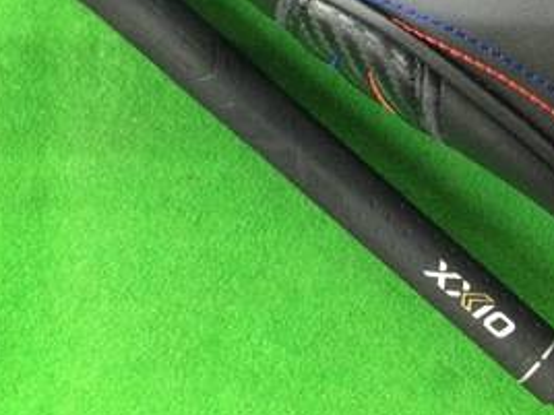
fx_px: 1184
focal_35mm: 74
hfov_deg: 26.1
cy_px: 64
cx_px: 384
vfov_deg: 19.6
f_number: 2.4
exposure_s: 1/20
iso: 200
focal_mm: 3.3
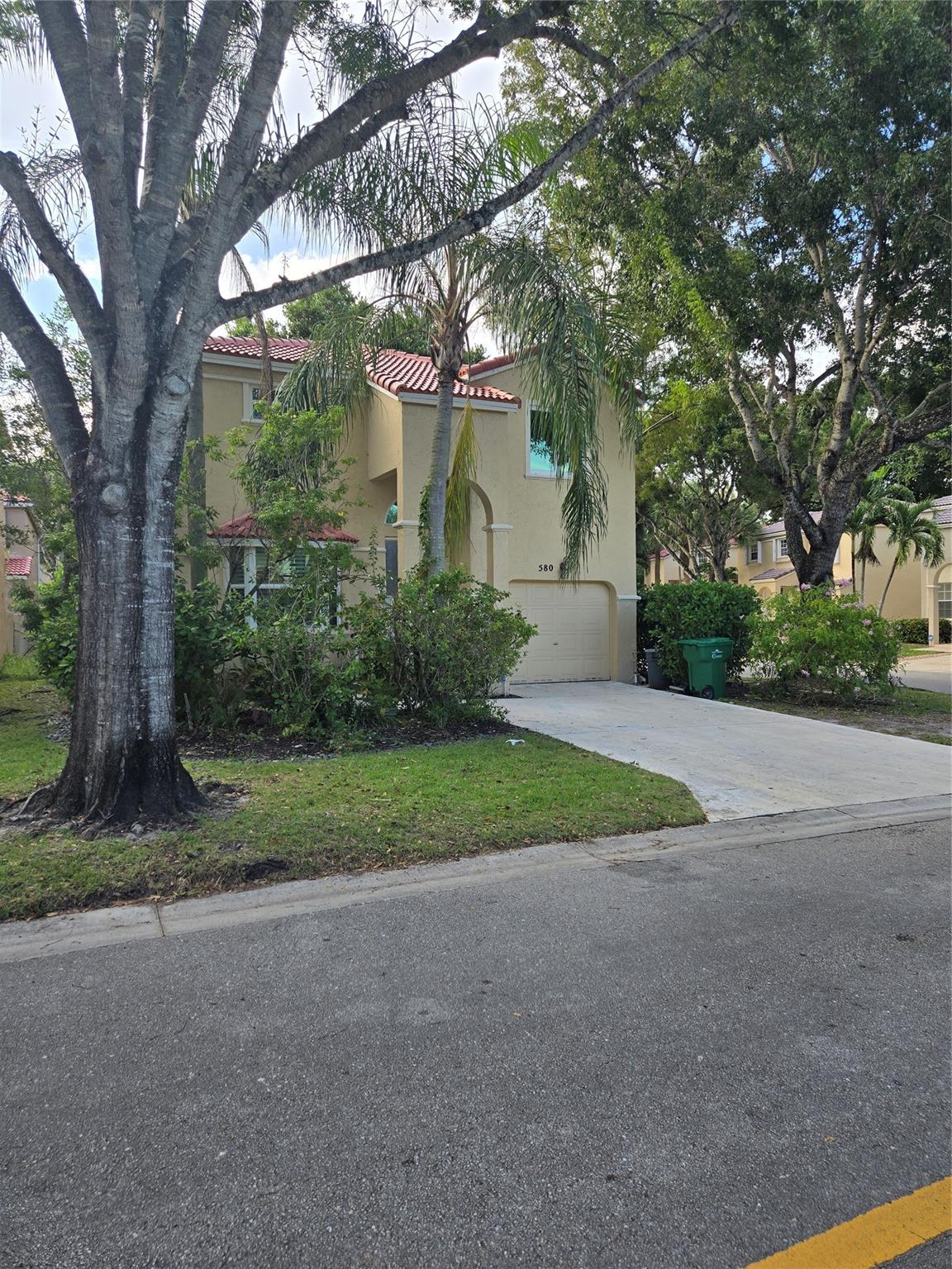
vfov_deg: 73.9
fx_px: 843
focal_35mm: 23
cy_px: 634
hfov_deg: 58.9
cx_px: 476
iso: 25
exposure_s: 1/591
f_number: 1.8
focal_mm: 5.4
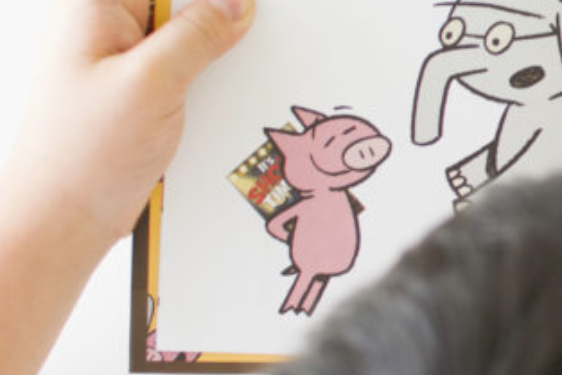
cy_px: 44
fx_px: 2681
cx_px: 663
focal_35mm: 172
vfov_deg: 8.0
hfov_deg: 11.7
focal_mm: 35
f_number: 3.2
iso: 200
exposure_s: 1/30
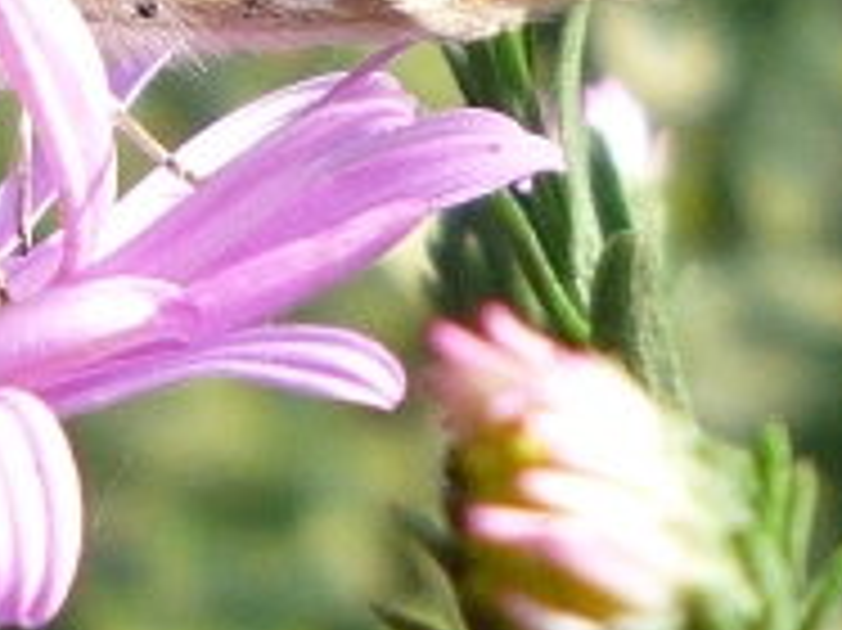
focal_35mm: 178
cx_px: 70
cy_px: -306
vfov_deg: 8.2
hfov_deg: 11.0
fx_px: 4327
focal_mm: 5.2
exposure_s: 1/250
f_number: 4
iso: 100
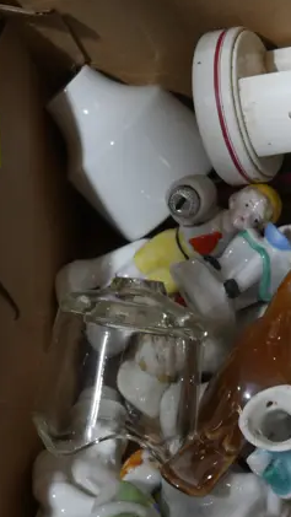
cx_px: 464
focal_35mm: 122
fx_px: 1673
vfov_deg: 17.6
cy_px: 298
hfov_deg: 9.6
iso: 400
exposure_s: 1/60
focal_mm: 23
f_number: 5.1
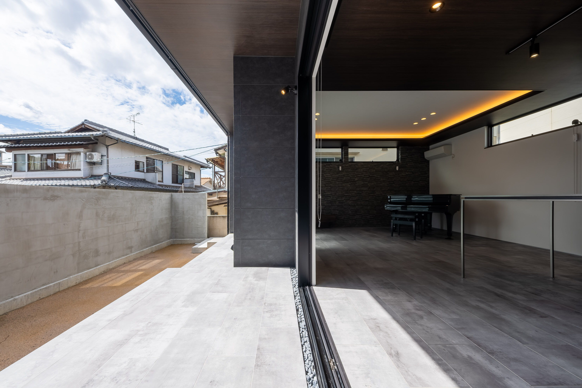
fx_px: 194
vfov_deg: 90.0
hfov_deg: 112.6
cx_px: 291
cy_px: 194
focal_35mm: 12
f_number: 13
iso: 100
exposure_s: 1/640
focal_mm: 12
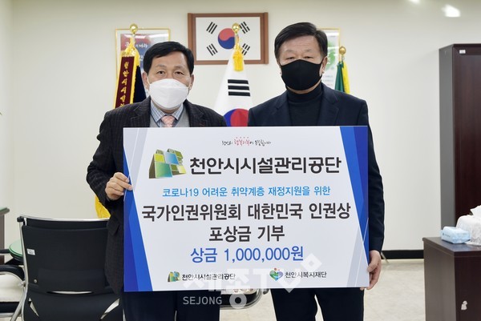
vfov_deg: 37.9
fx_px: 468
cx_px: 240
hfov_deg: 54.4
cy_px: 160
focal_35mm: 35
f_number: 4
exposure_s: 1/100
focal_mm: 35
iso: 500
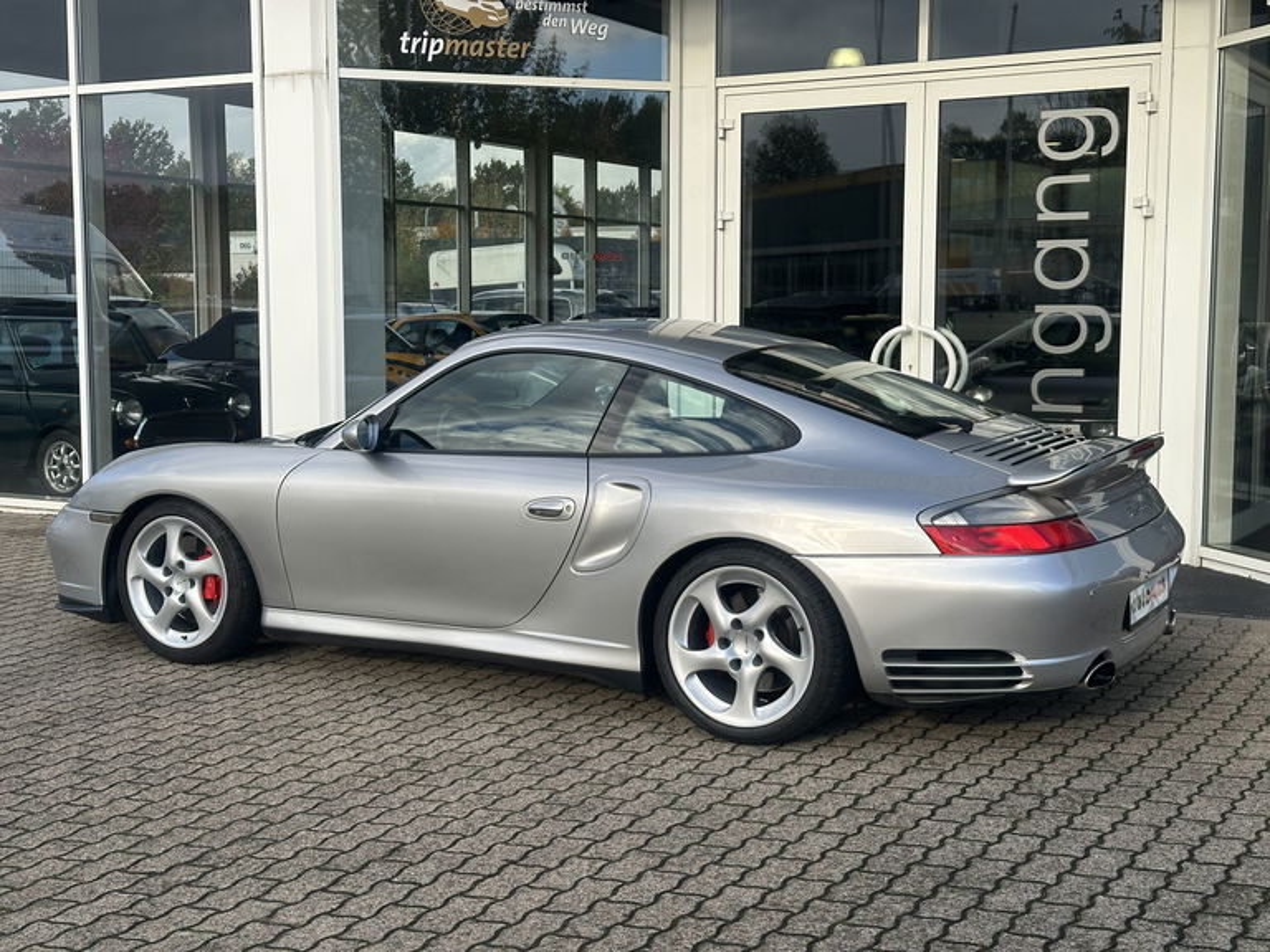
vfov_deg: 30.3
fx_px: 1761
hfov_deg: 39.7
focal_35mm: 48
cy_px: 476
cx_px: 635
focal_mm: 6.86
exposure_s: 1/1695
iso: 64
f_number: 1.78
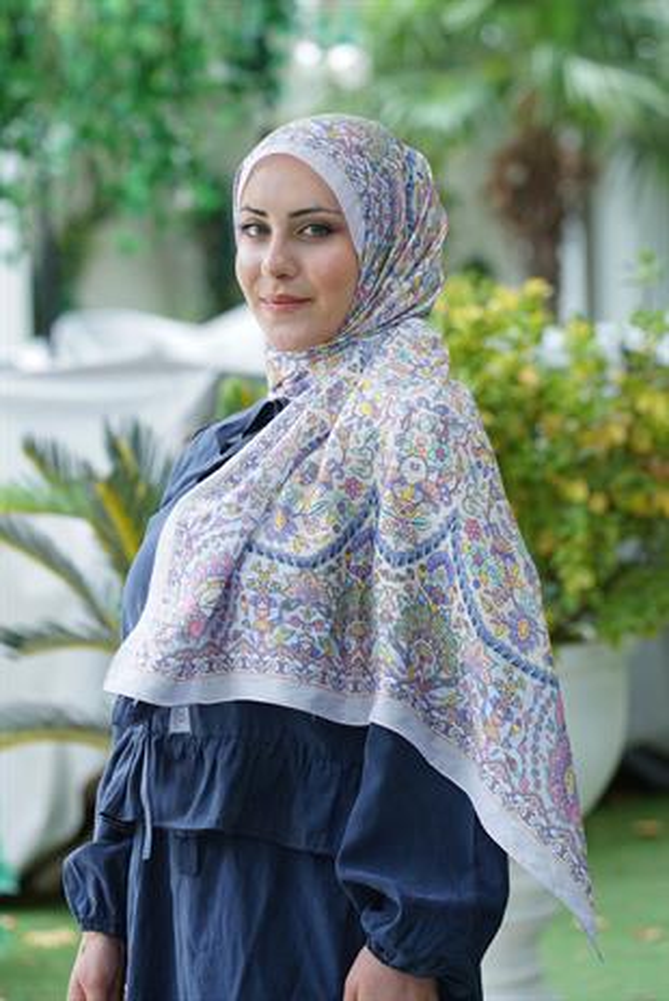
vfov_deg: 18.6
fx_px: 3061
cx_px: 334
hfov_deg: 12.5
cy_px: 500
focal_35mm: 110
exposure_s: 1/100
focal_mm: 110
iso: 200
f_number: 4.5
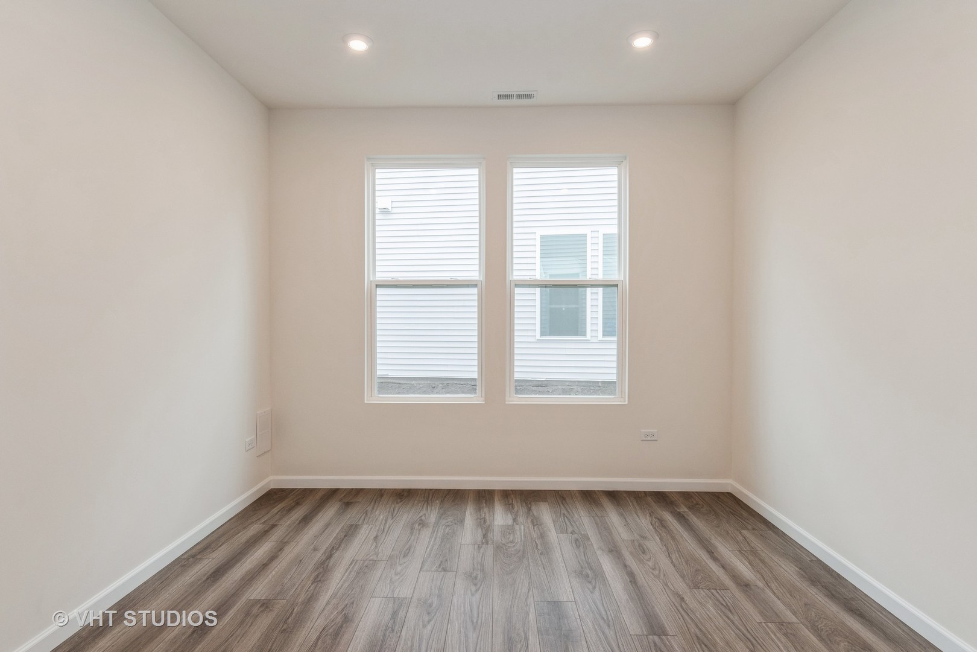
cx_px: 488
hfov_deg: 90.0
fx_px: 488
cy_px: 326
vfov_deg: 67.4
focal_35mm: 18
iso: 250
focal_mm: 12
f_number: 8
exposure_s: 1/40
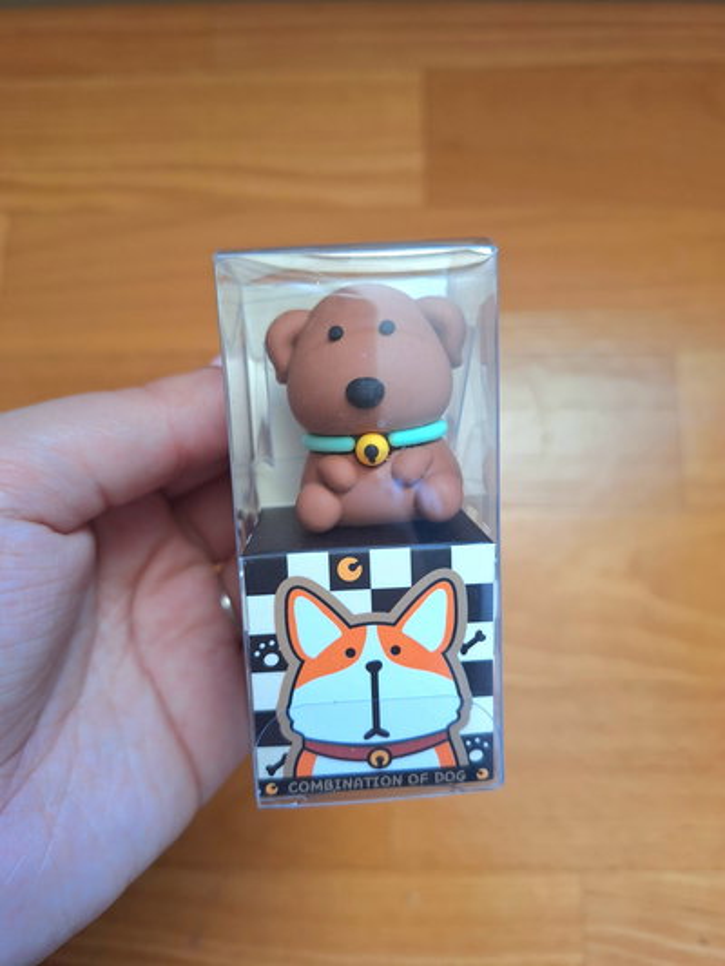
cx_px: 362
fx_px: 642
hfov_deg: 58.9
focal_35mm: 23
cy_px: 483
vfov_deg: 73.9
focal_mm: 5.54
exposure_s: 1/50
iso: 250
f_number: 1.8
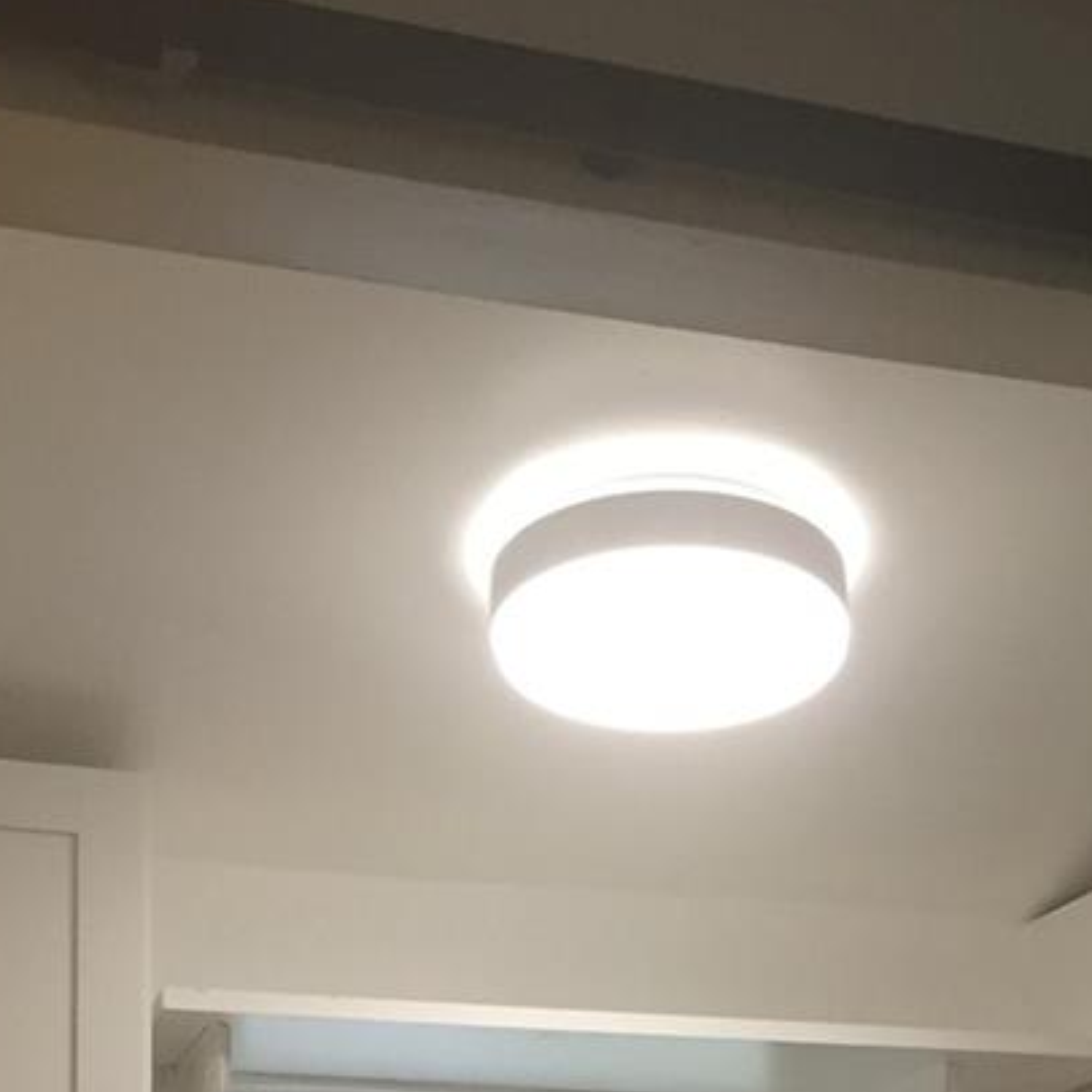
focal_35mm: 76
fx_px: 2712
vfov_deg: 20.6
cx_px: 790
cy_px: 1459
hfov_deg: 22.6
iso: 40
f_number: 2.2
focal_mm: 4.15
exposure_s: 1/30
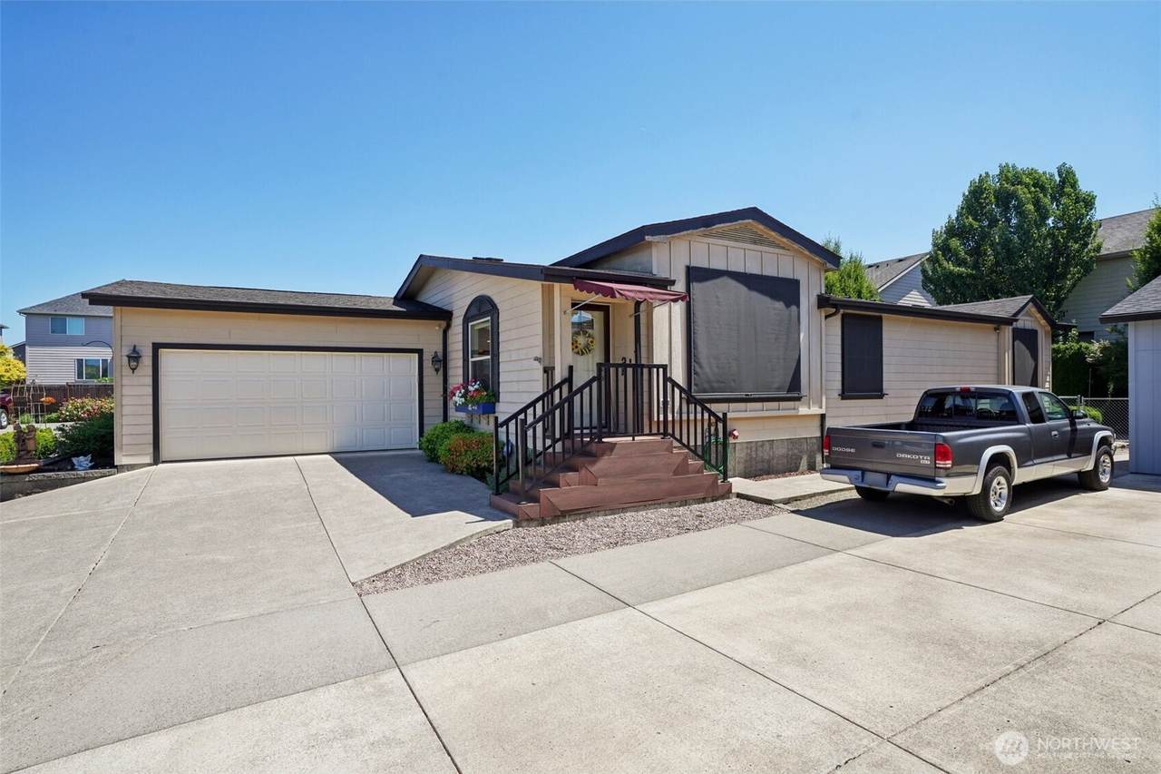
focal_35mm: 18
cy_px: 387
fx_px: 580
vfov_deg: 67.4
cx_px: 580
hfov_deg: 90.0
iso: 400
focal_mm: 18
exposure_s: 1/800
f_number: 8
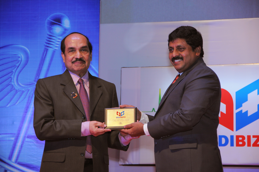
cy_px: 86
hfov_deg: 15.2
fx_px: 970
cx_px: 130
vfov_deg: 10.1
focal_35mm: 135
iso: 400
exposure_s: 1/125
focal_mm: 90
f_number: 5.3
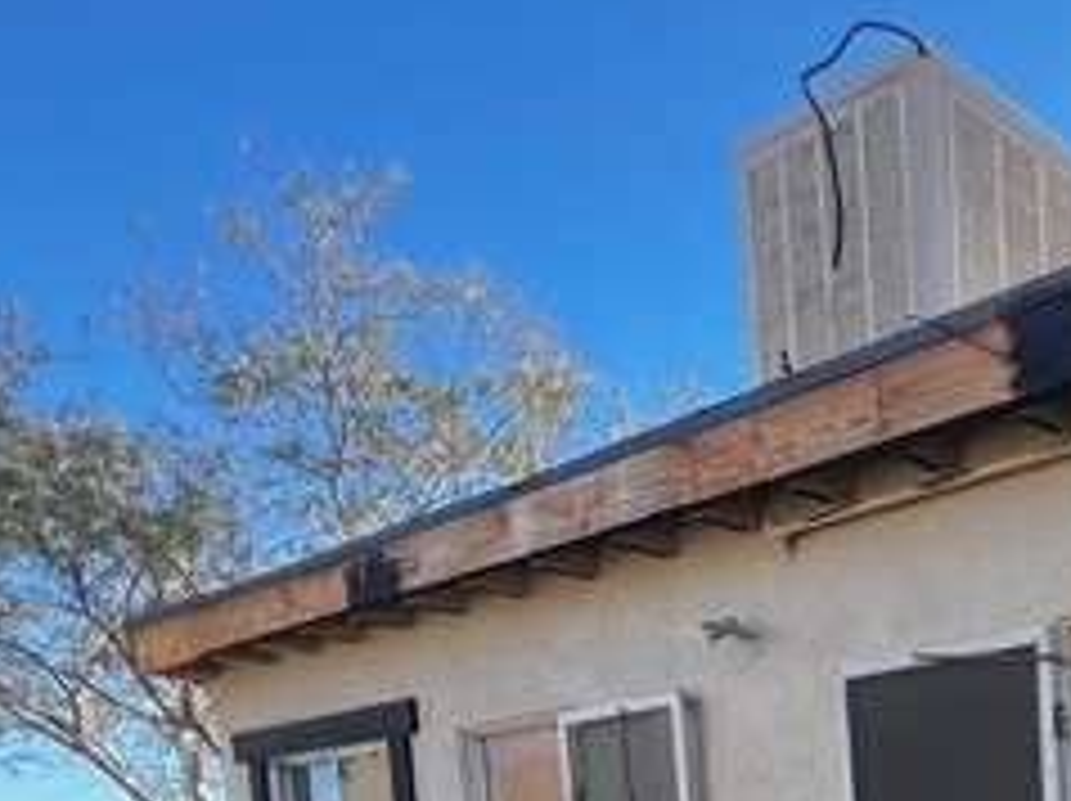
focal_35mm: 35
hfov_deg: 36.8
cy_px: 963
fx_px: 1082
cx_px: 1350
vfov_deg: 33.2
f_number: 1.8
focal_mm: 1.57
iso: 32
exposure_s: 1/455
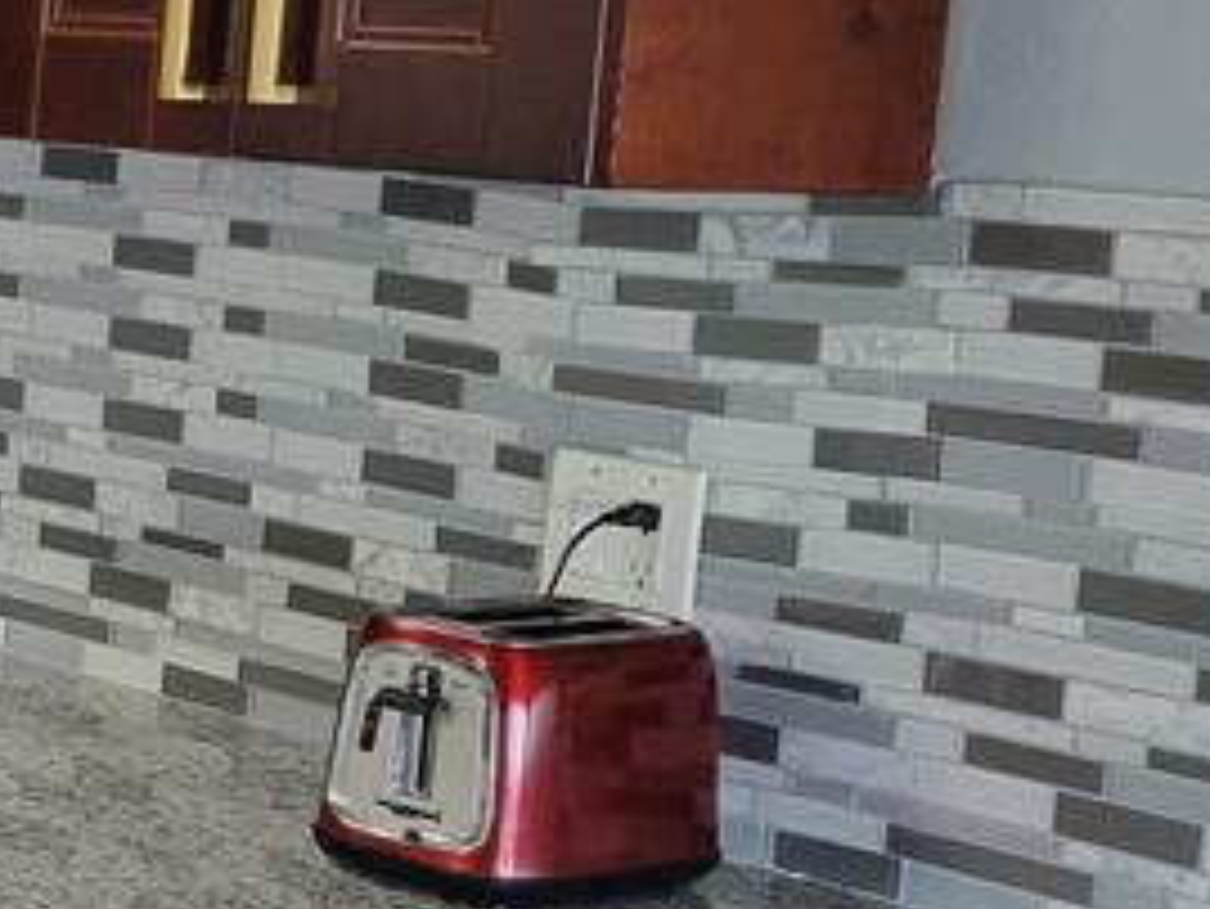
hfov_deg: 16.6
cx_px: -958
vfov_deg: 15.0
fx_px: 3462
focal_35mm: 99
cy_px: 428
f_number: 1.8
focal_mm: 5.4
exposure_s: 1/60
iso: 250
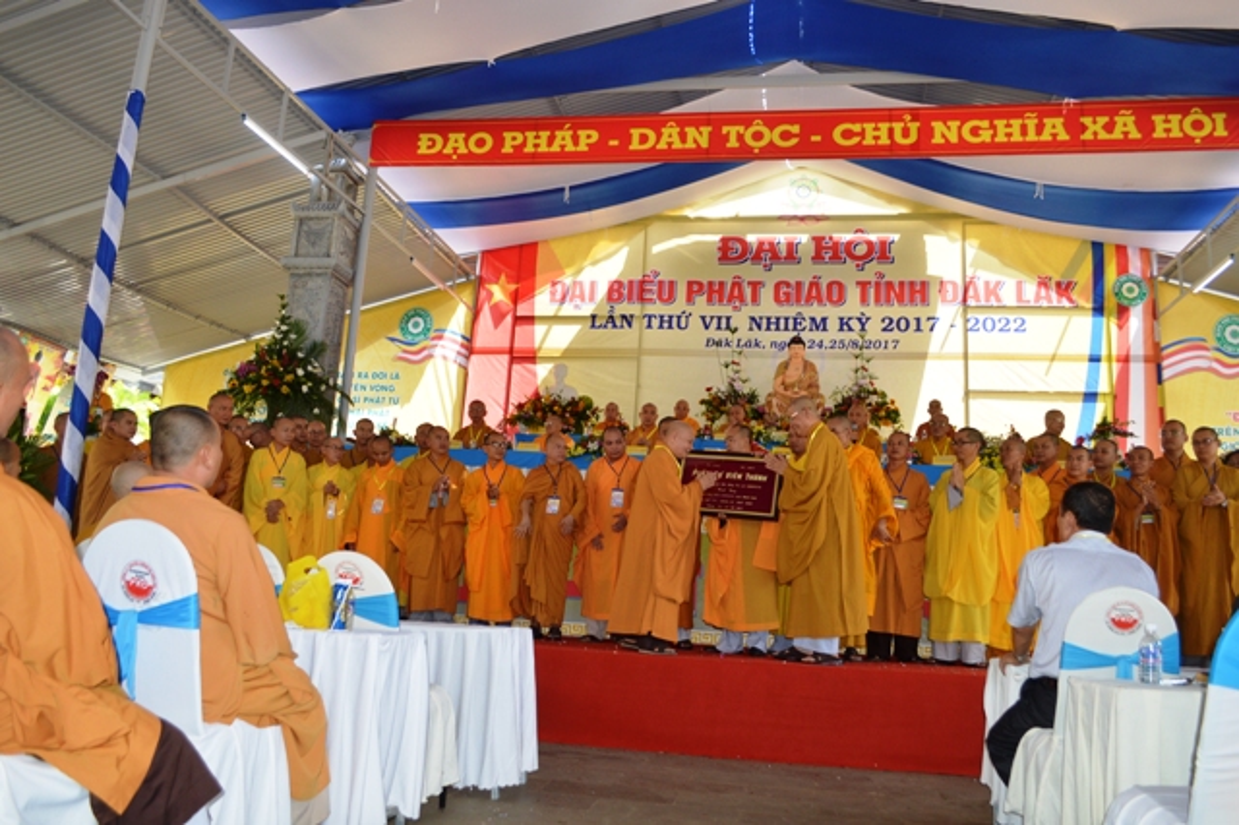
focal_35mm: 27
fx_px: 929
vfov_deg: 47.9
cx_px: 620
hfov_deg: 67.4
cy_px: 412
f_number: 4
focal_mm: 18
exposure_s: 1/125
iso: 220
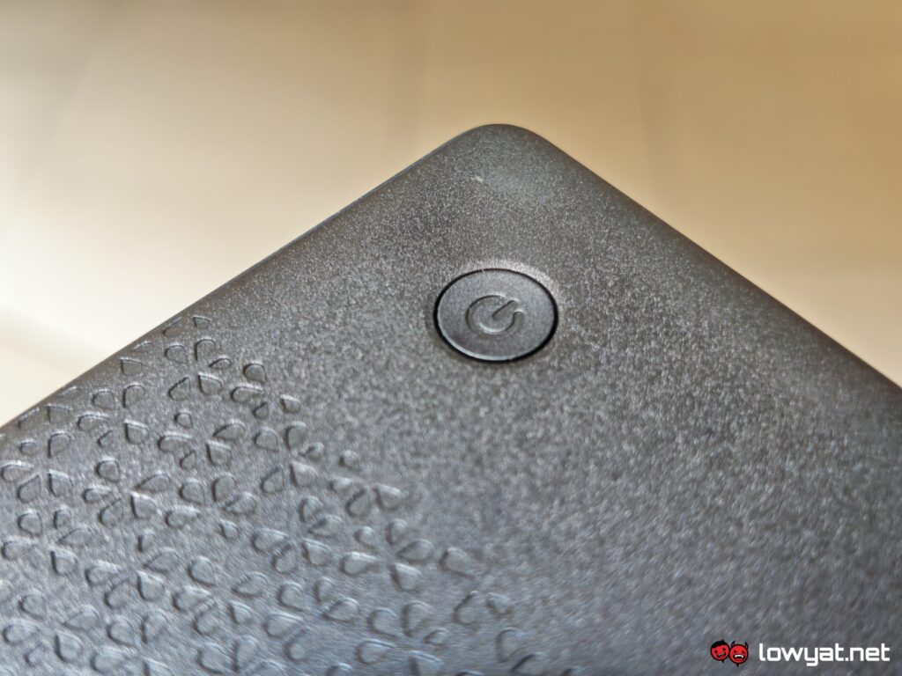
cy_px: 338
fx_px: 1199
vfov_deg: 31.5
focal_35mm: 46
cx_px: 451
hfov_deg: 41.2
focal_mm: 5.4
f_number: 1.6
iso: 50
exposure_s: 1/110
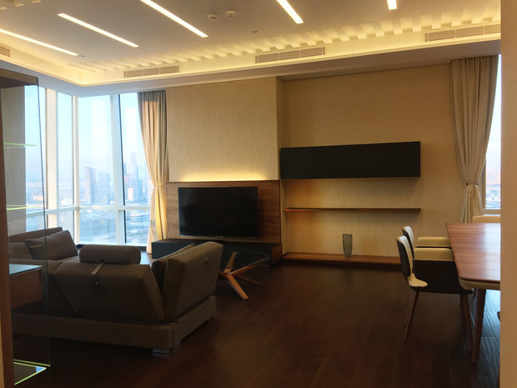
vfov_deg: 48.2
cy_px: 194
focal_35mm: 29
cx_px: 258
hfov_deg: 61.7
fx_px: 433
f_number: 2.2
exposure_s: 1/33
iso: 50
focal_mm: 4.15
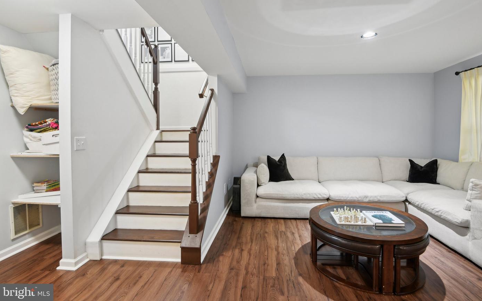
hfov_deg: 94.3
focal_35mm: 17
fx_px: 223
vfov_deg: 67.8
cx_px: 250
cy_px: 134
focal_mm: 16
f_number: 8
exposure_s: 1/6
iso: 400
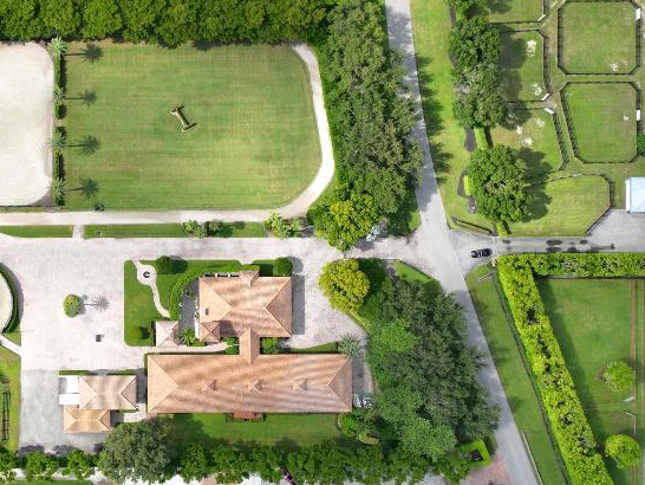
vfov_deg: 32.2
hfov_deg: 39.1
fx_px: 839
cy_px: 253
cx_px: 63
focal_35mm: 45
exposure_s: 1/1250
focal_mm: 12.29
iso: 110
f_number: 2.8
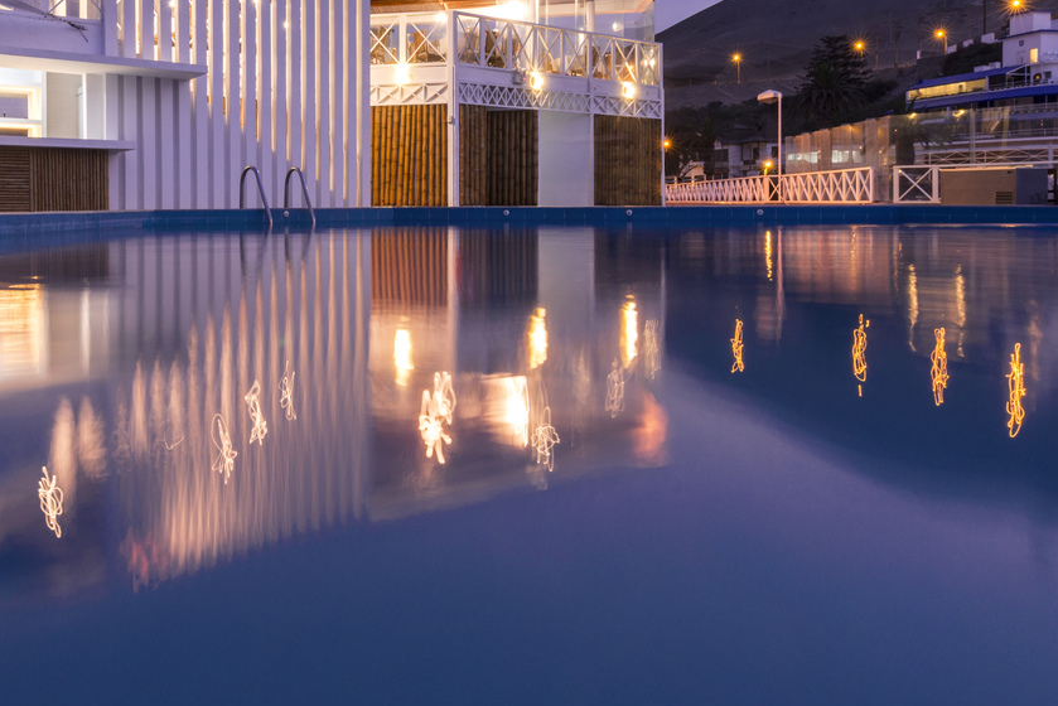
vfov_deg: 48.7
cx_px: 298
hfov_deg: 68.0
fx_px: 735
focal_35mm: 25
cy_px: 154
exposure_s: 4
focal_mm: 14
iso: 250
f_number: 18
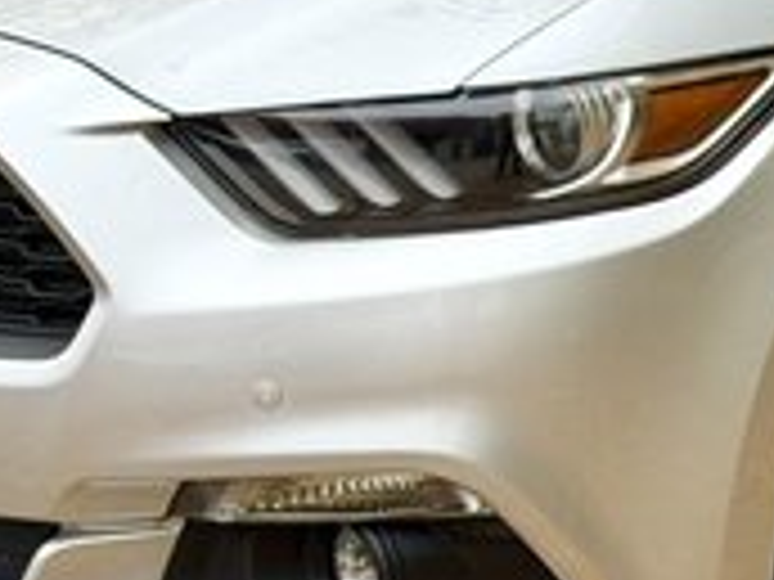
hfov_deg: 8.7
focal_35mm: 223
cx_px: 1125
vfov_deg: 6.7
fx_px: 4986
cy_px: 346
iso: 80
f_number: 1.78
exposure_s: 1/254
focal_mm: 6.76
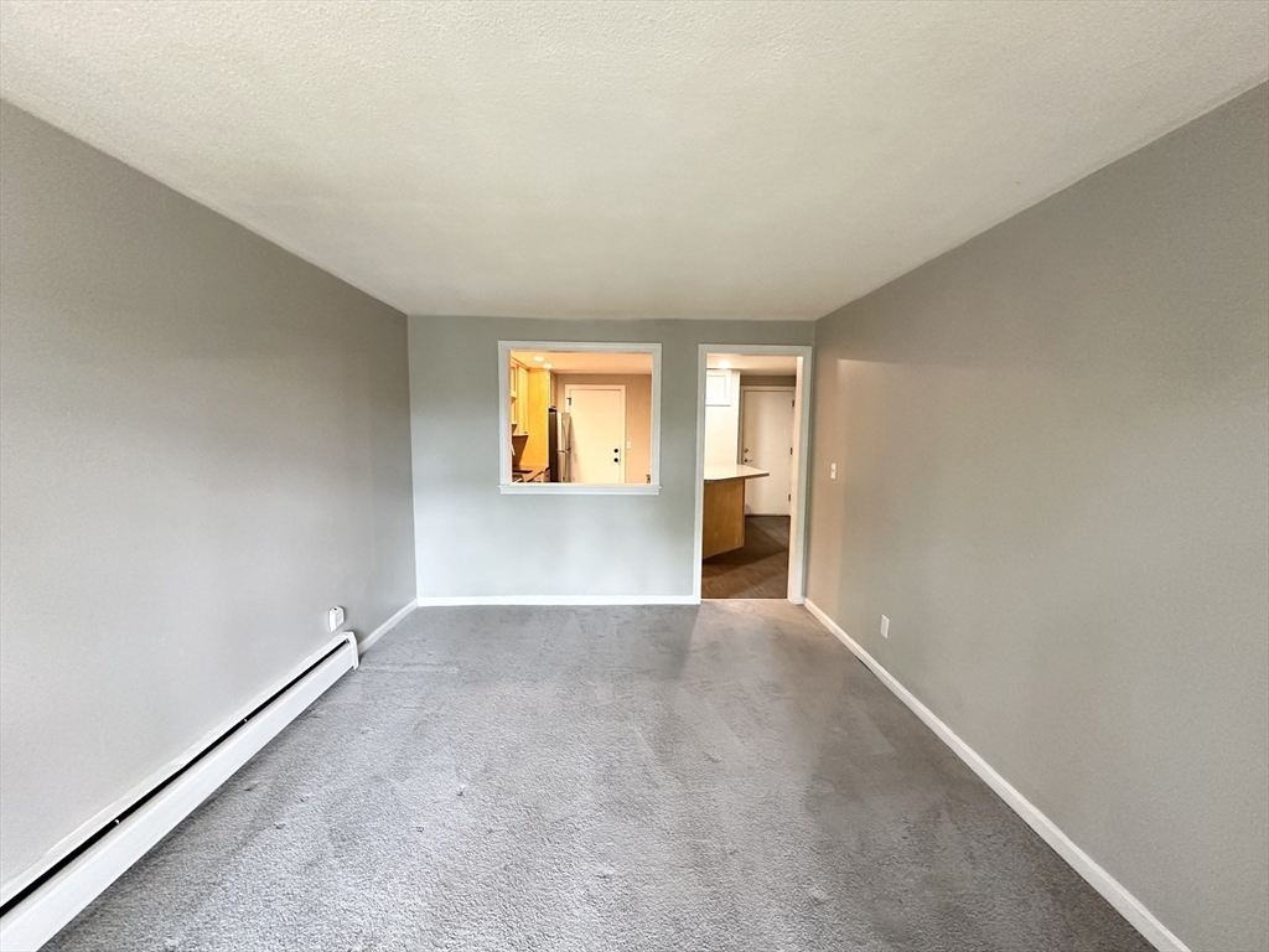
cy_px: 476
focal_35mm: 14
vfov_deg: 85.7
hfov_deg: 102.1
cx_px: 634
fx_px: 513
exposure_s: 1/60
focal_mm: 2.22
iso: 500
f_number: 2.2
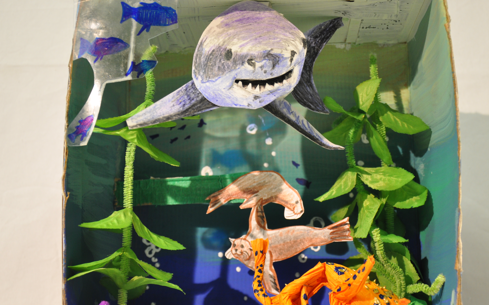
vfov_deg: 21.6
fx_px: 800
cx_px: 265
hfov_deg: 34.0
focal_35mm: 60
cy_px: 151
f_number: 5
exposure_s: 1/25
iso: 400
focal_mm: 34
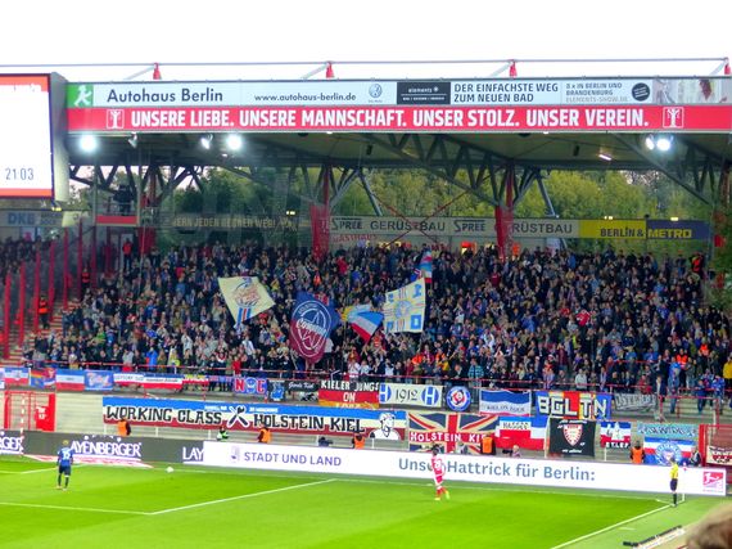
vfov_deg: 14.2
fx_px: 2198
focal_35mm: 104
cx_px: 366
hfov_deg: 18.9
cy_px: 274
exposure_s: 1/60
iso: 250
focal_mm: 18.7
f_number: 2.8
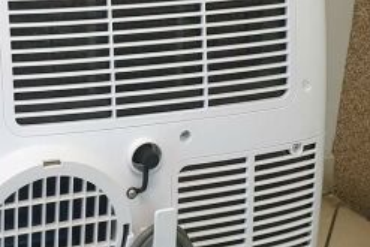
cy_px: 91
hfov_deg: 23.9
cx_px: 84
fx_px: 864
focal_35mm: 84
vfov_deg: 16.3
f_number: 2.4
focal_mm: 4.3
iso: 250
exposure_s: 1/50
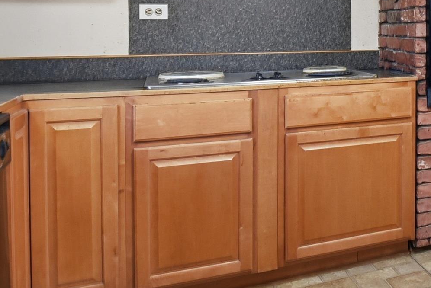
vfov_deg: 28.8
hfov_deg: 34.2
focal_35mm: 45
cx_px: 528
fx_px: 539
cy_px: 31
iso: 1000
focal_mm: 10
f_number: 5
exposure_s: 1/100
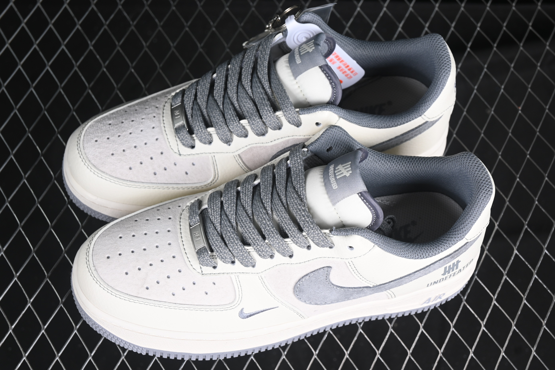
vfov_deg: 18.2
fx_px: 1156
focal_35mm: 75
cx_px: 278
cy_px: 185
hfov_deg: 27.0
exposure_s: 1/80
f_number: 7.1
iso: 160
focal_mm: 50
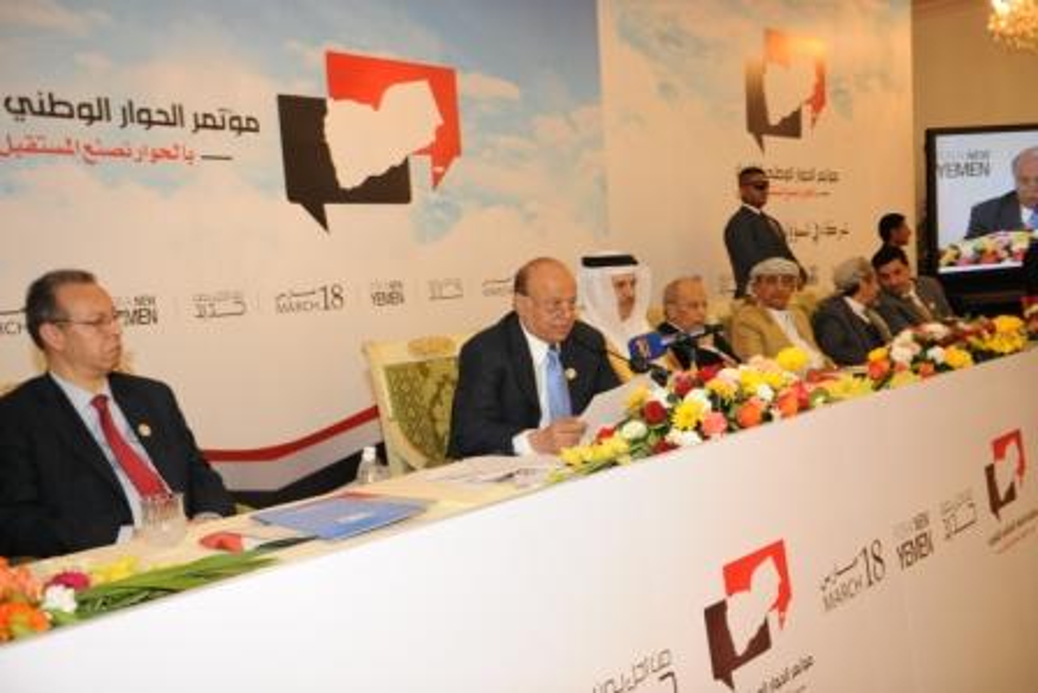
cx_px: 519
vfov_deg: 35.1
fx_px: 1096
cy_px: 346
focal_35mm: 38
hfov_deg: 50.7
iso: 1000
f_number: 4
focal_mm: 38
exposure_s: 1/125
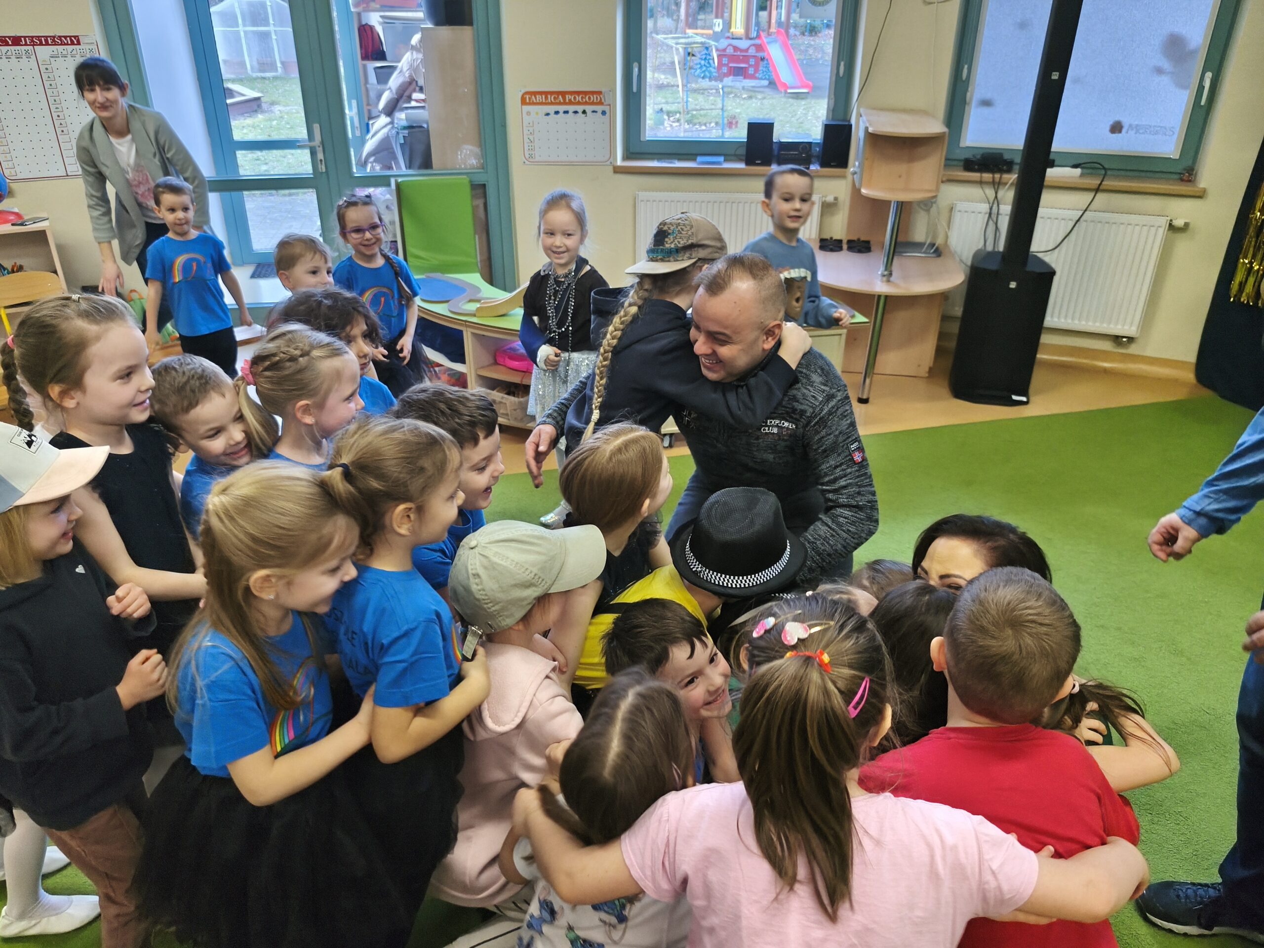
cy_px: 474
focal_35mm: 23
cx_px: 632
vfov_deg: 58.9
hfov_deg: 73.9
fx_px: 840
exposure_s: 1/50
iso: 800
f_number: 1.65
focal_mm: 6.18
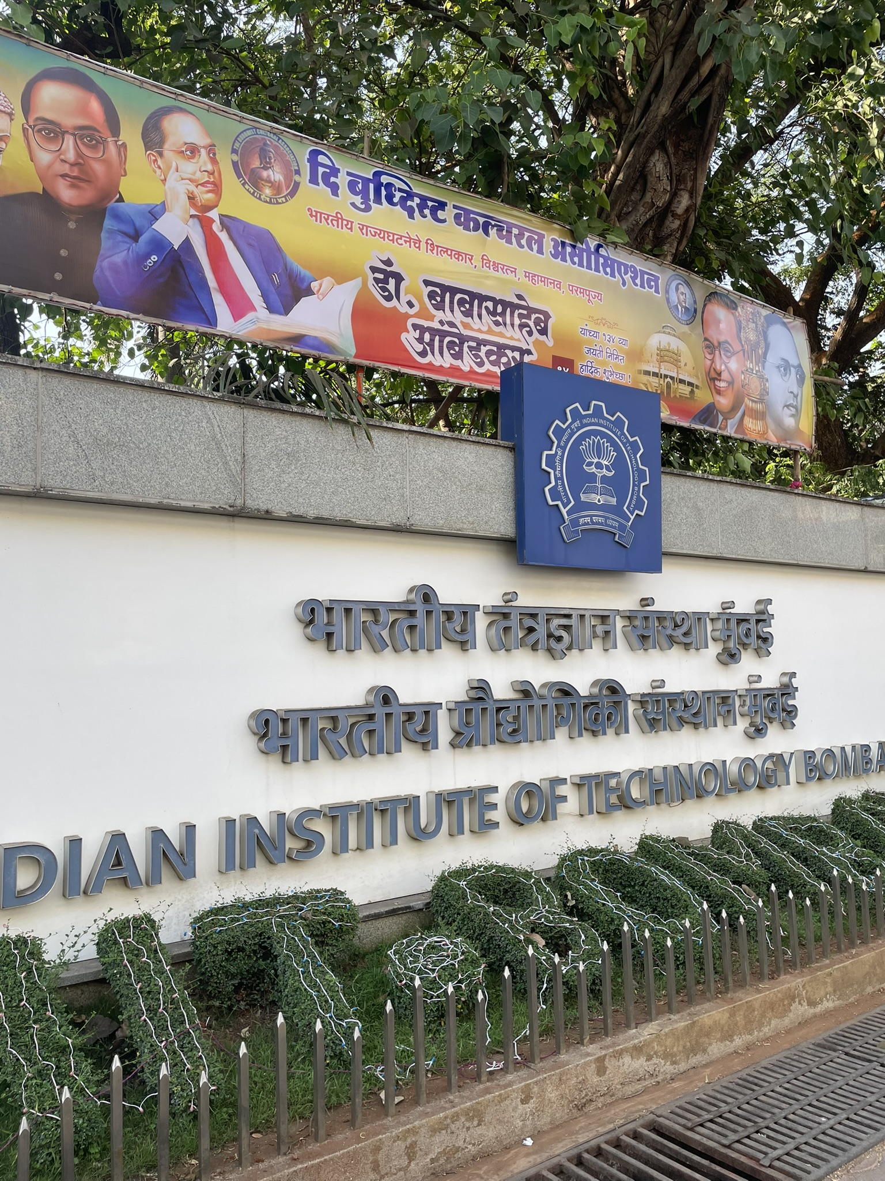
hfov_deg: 53.1
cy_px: 590
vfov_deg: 67.3
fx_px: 886
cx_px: 442
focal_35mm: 26
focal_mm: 4.2
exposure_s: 1/485
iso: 32
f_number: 1.6
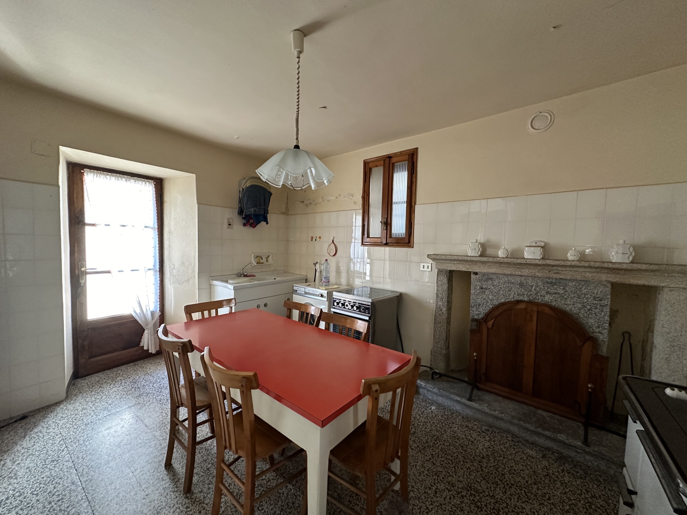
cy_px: 258
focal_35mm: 14
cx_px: 344
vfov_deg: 85.7
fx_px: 278
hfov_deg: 102.1
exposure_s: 1/60
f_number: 2.2
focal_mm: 2.22
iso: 320
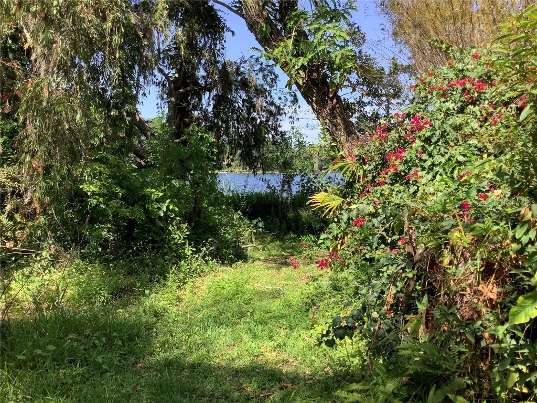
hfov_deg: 58.4
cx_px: 268
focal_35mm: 31
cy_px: 202
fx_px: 481
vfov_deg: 45.4
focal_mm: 3.3
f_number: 2.4
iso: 25
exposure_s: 1/372
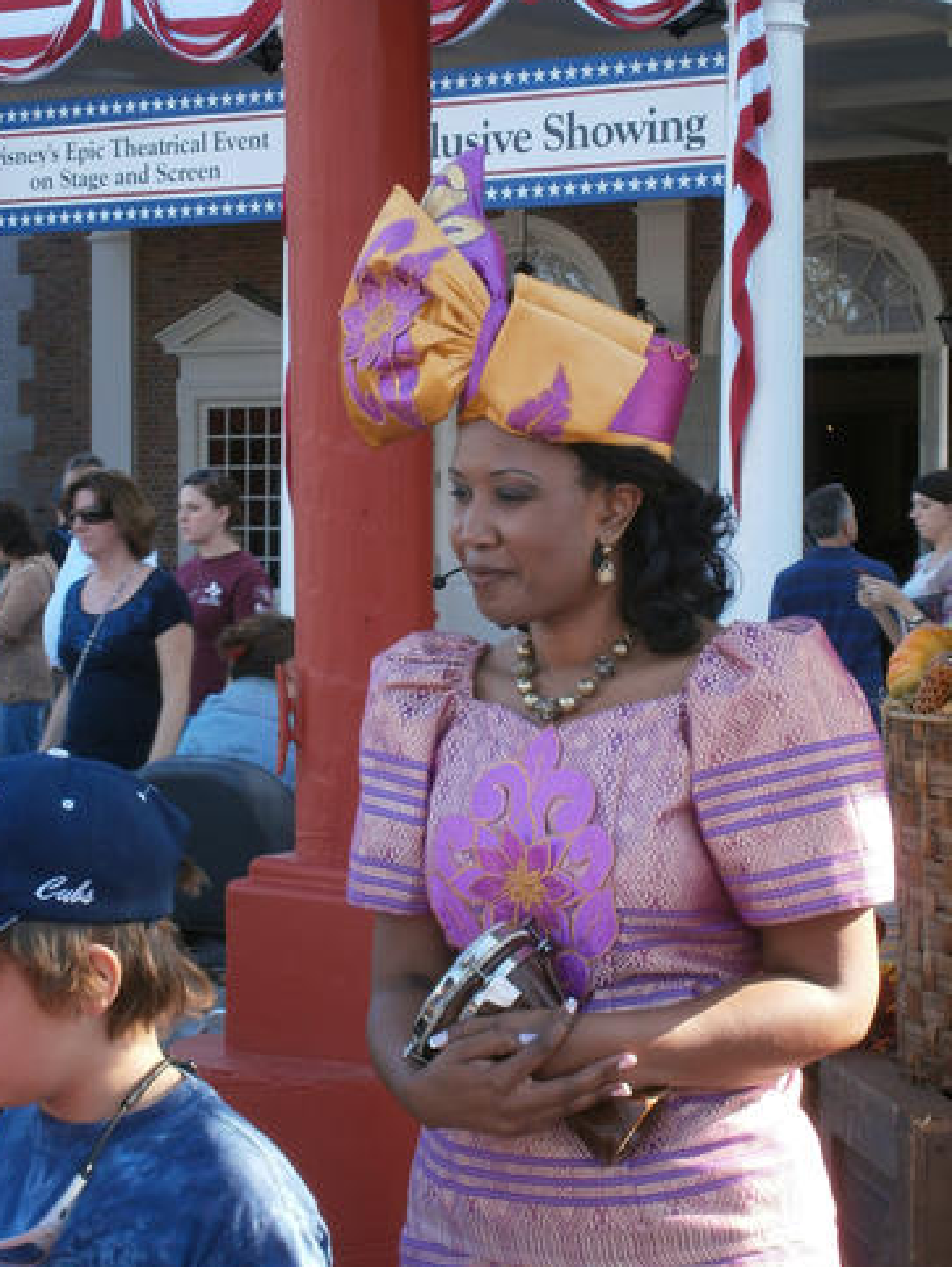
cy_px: 640
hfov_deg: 16.4
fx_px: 3296
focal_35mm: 90
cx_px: 479
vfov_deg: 21.8
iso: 80
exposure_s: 1/80
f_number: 4.9
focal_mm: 15.4
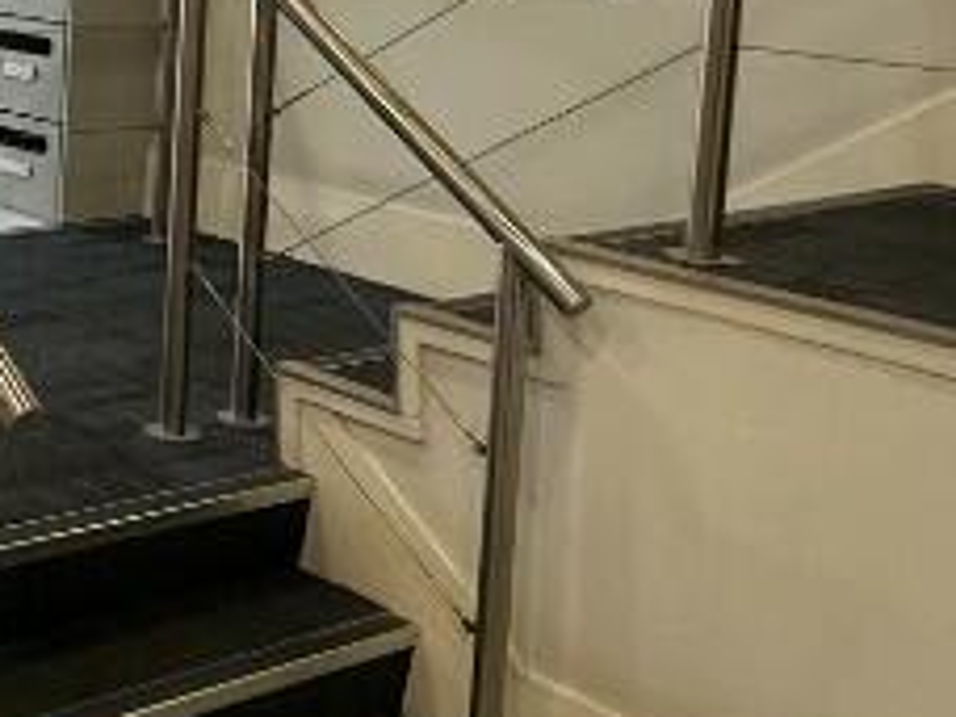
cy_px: 42
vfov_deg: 22.6
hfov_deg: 26.9
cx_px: -218
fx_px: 1740
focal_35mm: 63
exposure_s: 1/100
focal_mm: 2.22
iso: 125
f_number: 2.2
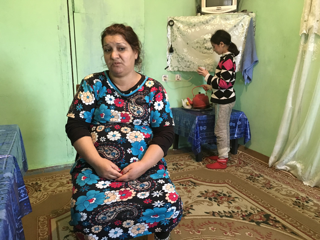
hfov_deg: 61.7
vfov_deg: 48.2
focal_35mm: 29
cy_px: 120
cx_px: 160
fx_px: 268
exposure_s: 1/25
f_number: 2.2
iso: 200
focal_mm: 4.15
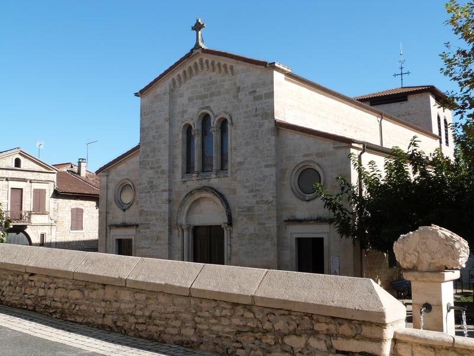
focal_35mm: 40
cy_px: 178
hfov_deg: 46.8
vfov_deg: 36.0
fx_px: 548
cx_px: 237
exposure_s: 1/320
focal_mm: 7.1
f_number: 5.6
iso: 100
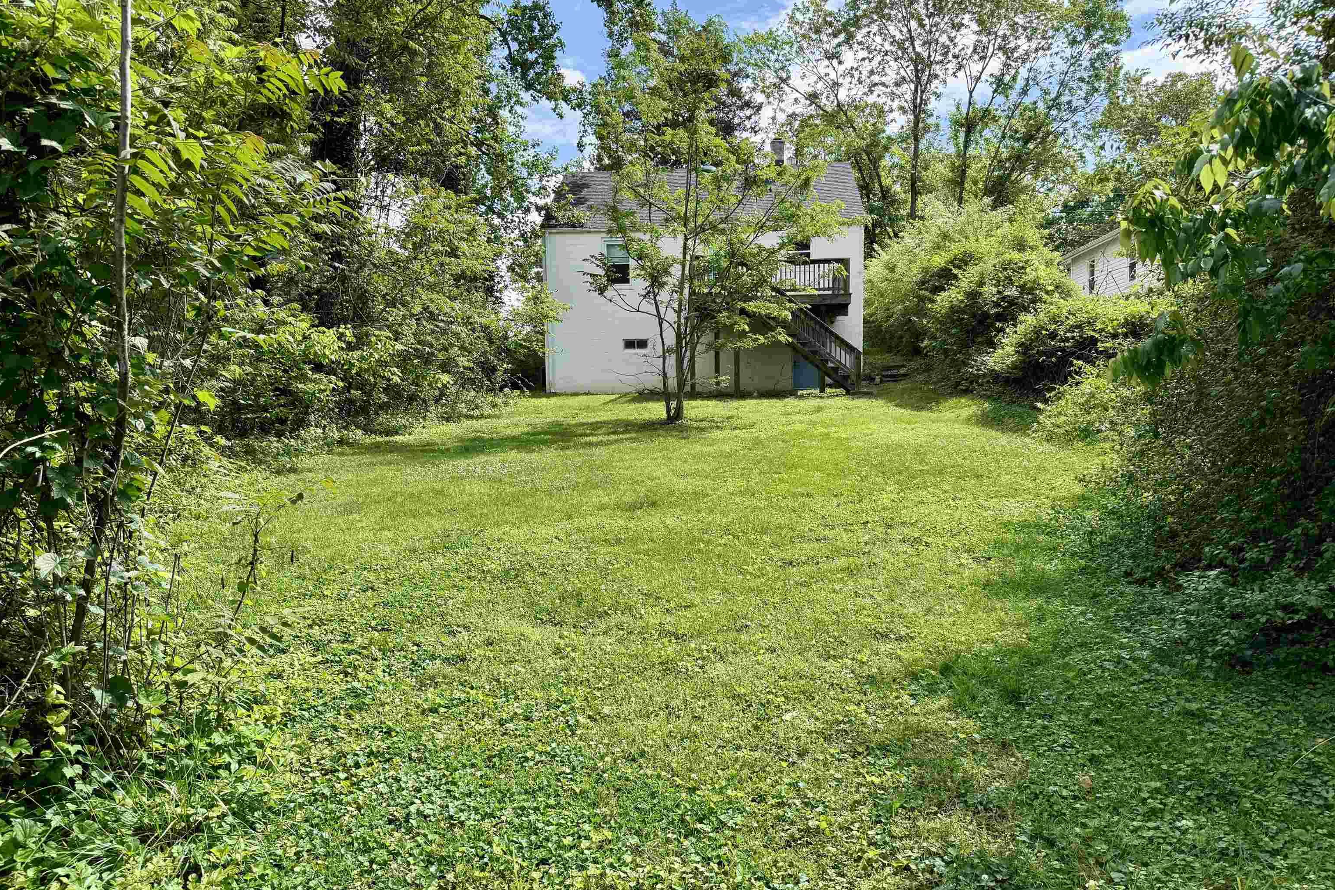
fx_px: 927
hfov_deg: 71.5
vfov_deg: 51.2
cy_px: 480
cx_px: 667
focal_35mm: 25
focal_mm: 6.76
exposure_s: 1/1524
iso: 80
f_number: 1.78
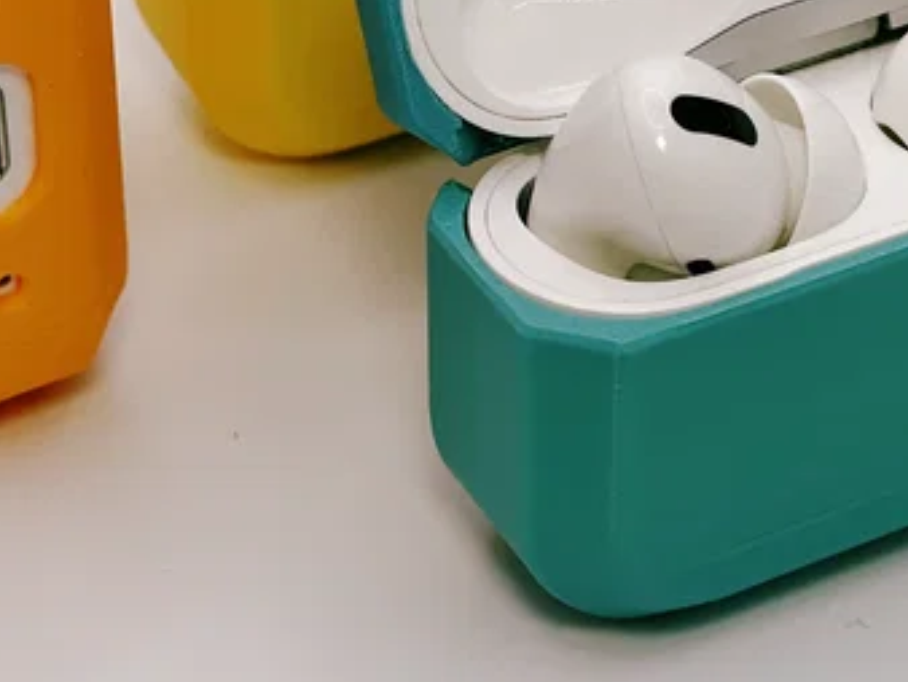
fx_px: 3360
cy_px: 17
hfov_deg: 15.4
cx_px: 431
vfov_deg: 11.5
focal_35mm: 128
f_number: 2
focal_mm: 6
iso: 25
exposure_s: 1/387
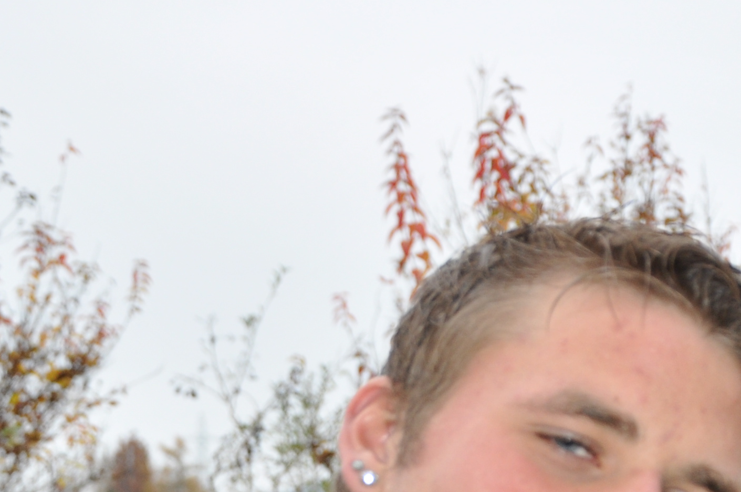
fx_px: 3186
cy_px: 563
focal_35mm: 155
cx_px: 580
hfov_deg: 13.2
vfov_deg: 8.7
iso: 400
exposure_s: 1/100
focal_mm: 34
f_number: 5
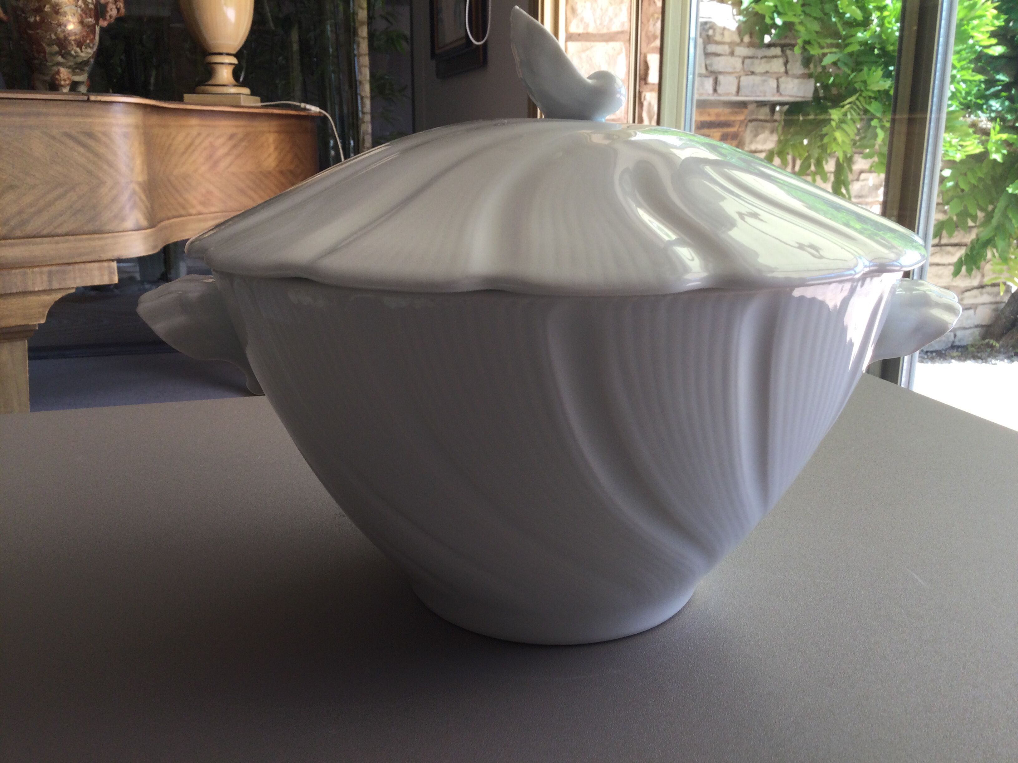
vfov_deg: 45.4
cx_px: 509
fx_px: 912
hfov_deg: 58.4
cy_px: 382
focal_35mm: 31
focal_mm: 3.3
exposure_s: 1/100
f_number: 2.4
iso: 32
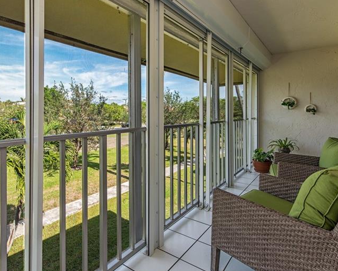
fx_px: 210
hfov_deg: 77.3
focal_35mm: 21
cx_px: 149
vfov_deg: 65.1
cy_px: 111
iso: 100
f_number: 9
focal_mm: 14
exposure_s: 1/10
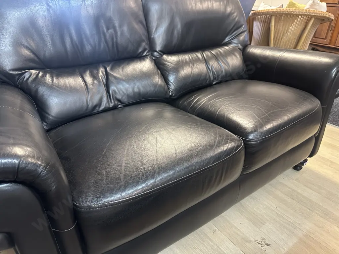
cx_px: 170
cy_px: 127
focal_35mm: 24
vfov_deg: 56.8
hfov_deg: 71.6
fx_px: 235
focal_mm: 6.86
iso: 500
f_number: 1.78
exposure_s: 1/50
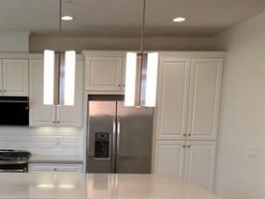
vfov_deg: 30.3
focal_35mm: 46
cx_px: 68
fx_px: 352
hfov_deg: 40.2
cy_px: 173
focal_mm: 5.1
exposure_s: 1/161
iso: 40
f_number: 1.6
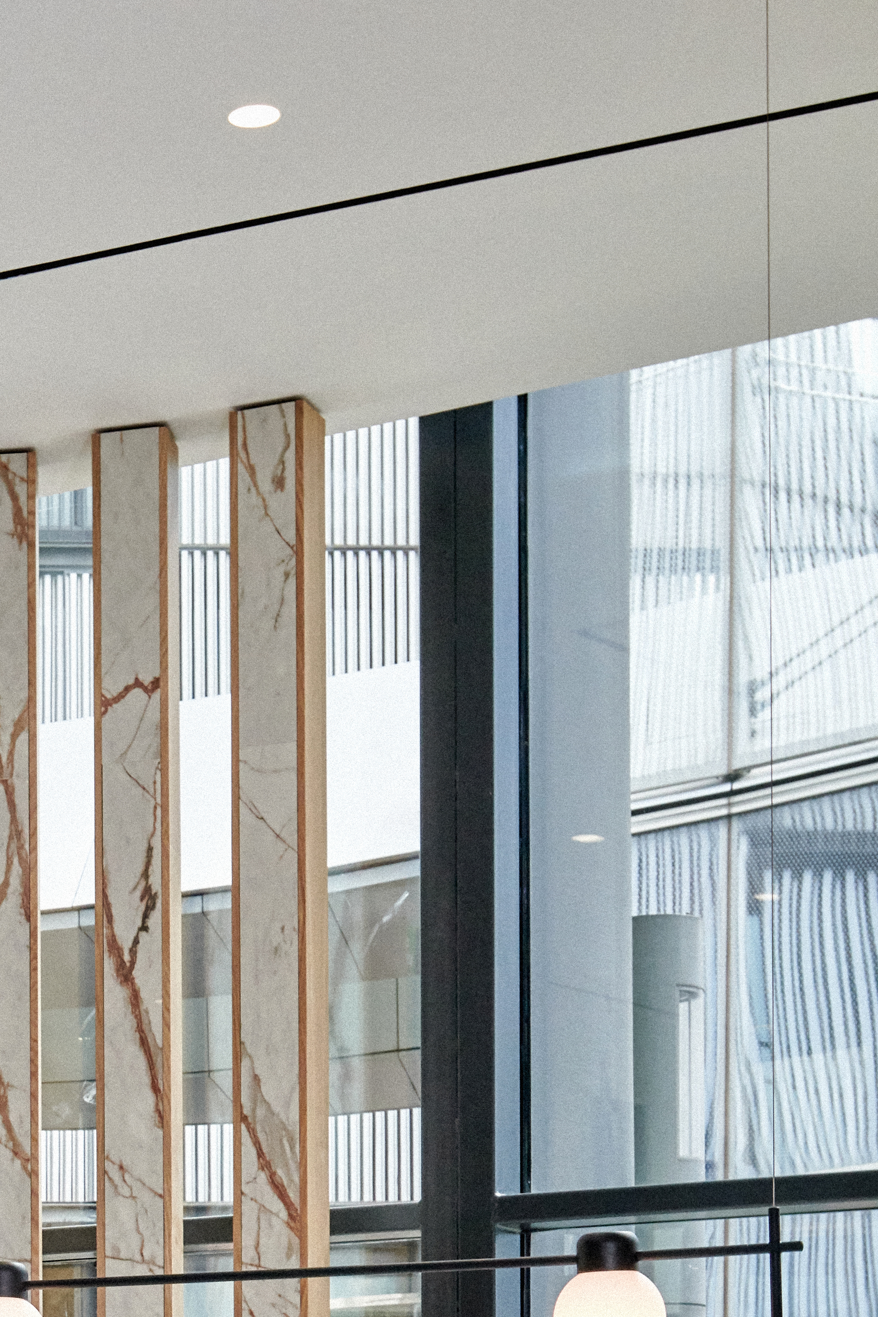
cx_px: -411
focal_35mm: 91
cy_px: 1565
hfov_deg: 14.1
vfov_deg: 20.9
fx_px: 3329
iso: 500
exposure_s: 1/200
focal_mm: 30
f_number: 9
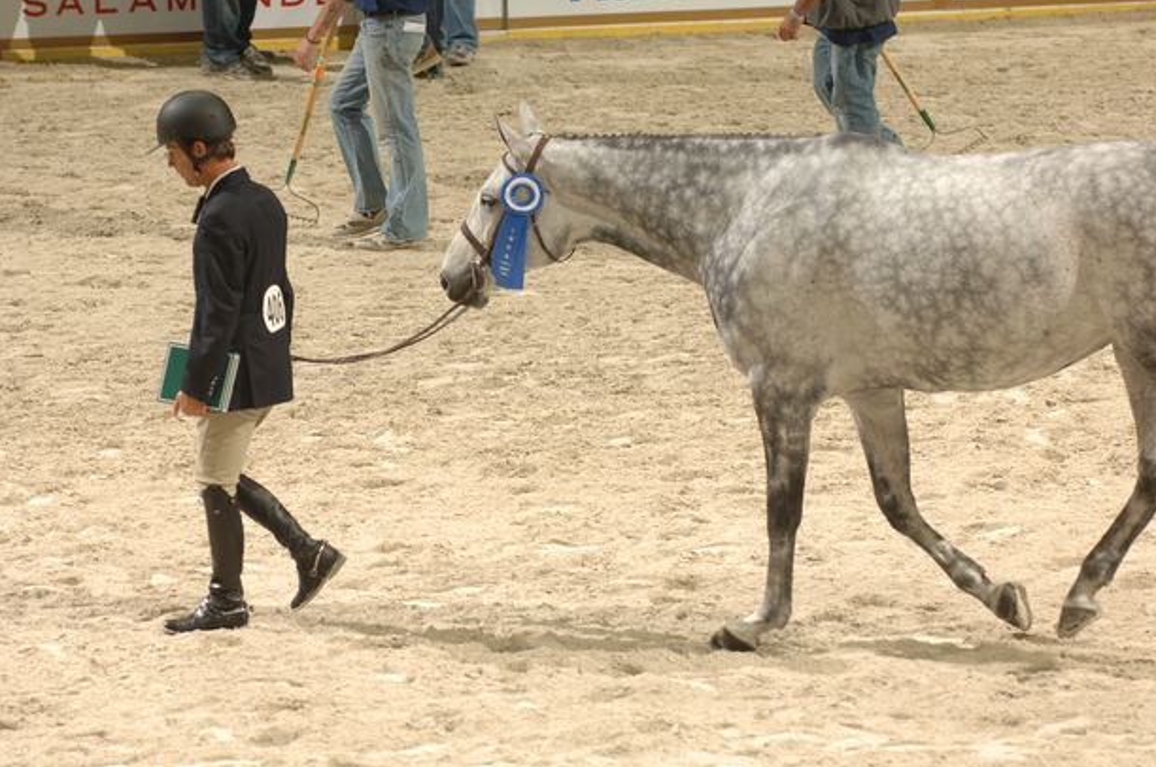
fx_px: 8047
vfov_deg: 5.5
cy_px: 367
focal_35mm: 251
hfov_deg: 8.2
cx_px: 603
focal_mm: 160
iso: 250
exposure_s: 1/250
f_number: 4.5
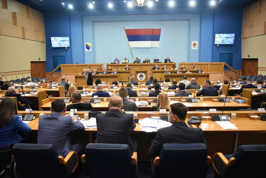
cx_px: 133
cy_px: 89
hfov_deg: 73.7
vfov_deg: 53.2
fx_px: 177
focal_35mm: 24
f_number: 4.5
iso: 4000
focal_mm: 24
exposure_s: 1/160
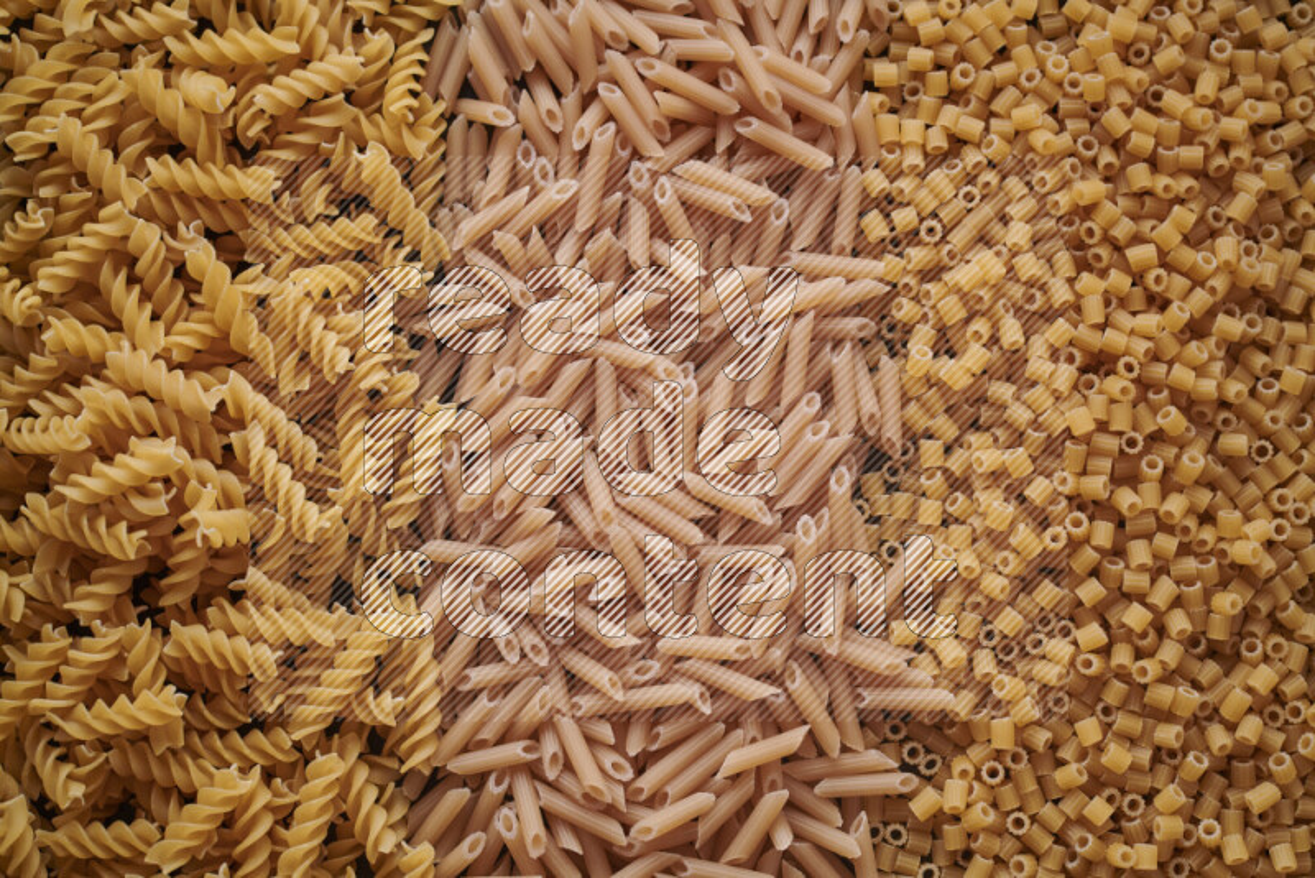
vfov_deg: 27.0
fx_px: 1827
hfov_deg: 39.6
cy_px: 439
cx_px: 658
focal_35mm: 50
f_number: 8
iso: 160
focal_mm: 50
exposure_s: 1/100
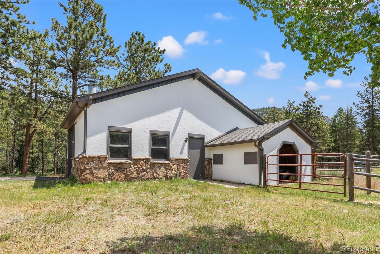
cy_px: 127
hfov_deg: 81.2
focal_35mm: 21
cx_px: 190
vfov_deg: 59.5
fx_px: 222
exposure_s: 1/60
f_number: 18
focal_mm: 21
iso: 250
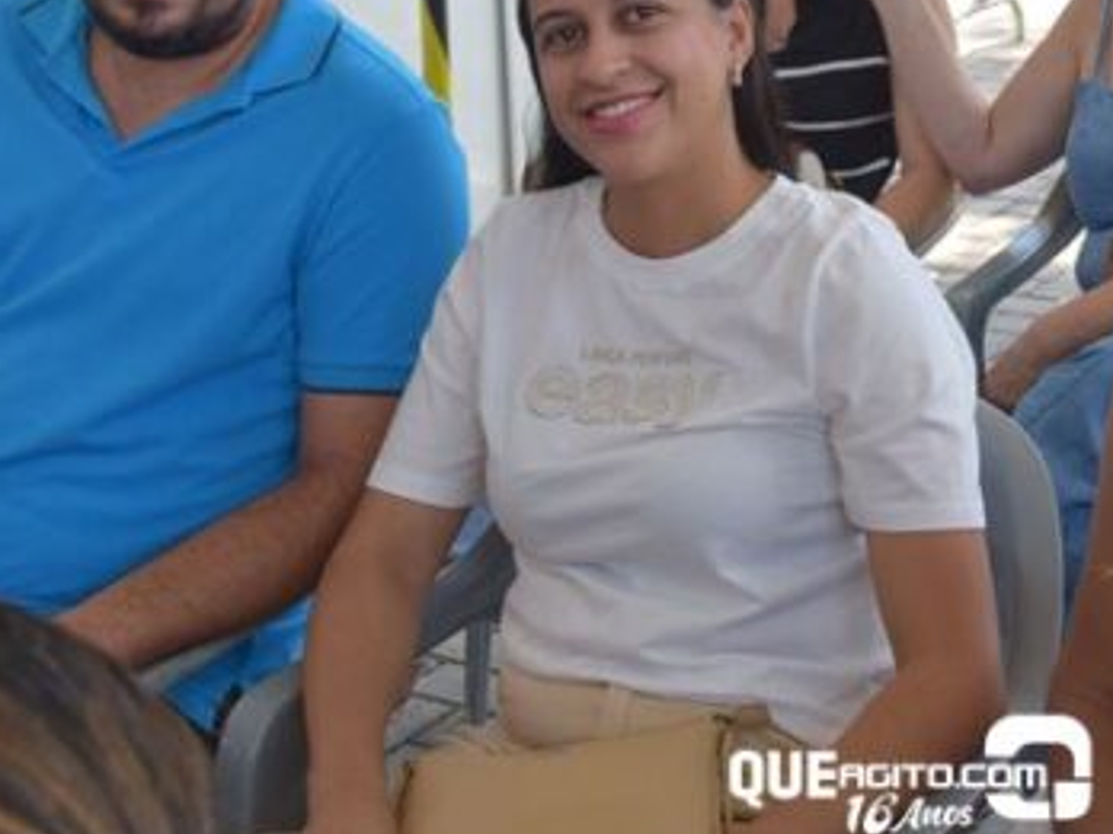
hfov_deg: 24.0
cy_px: 73
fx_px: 2572
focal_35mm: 80
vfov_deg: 18.1
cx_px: 905
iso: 400
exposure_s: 1/200
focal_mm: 26
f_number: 7.1
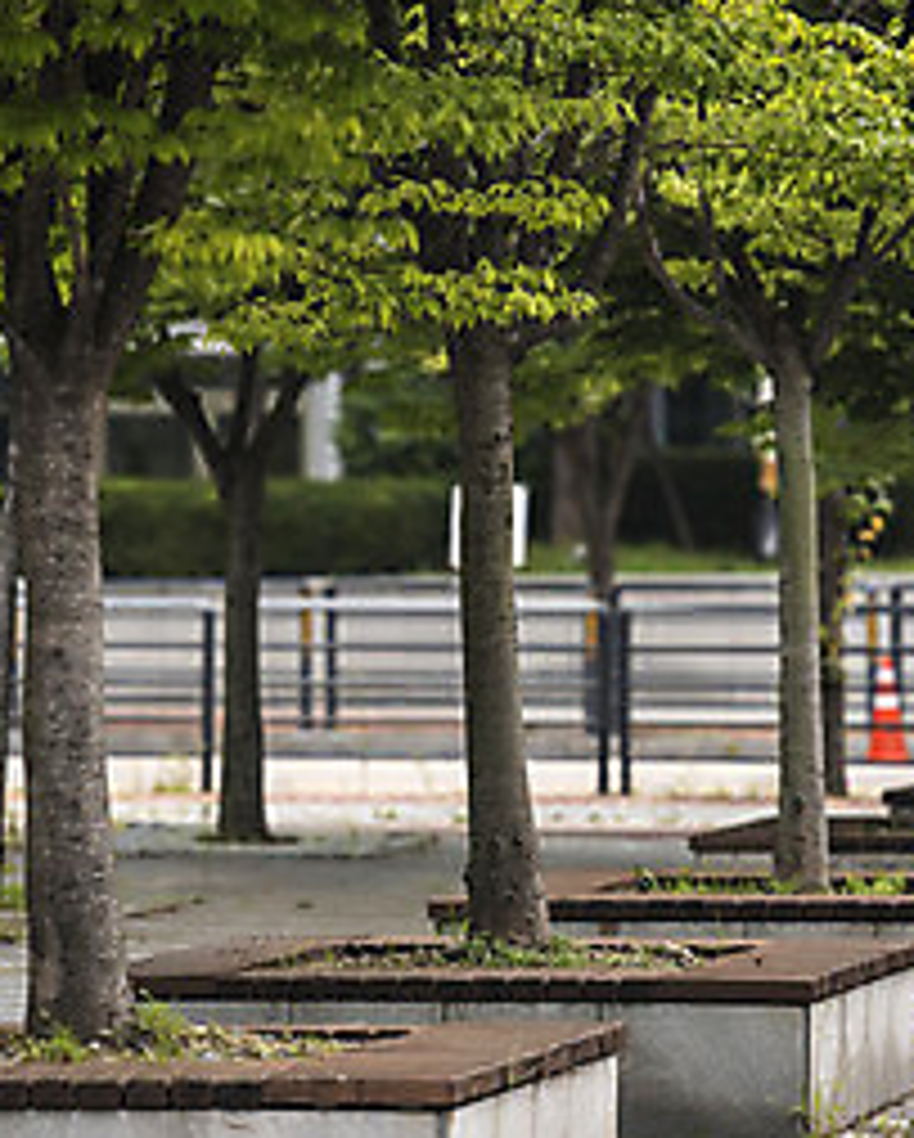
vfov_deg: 7.2
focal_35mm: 267
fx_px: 9012
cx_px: 466
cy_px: 535
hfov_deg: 5.8
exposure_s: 1/400
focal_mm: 180
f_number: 2.8
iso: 200
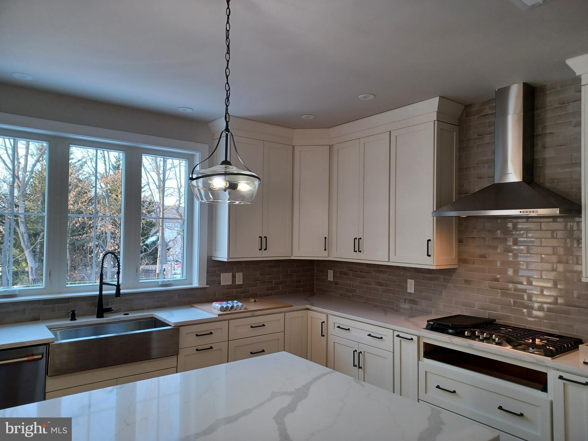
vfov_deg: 54.9
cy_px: 220
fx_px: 425
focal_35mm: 25
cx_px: 294
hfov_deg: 69.4
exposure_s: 1/50
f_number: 1.8
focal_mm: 4.6
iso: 160
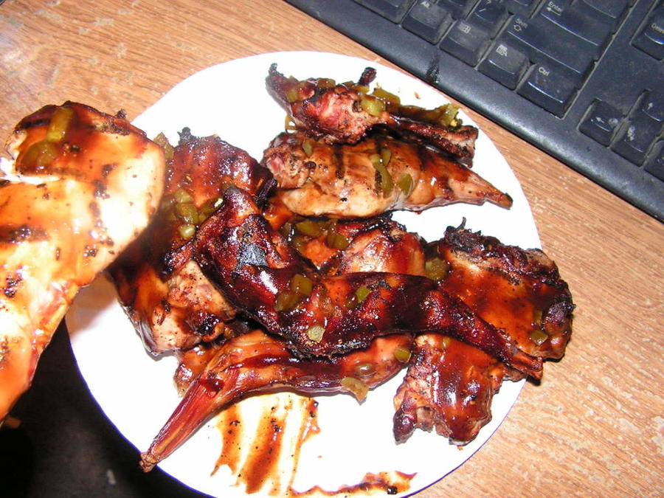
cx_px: 332
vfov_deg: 39.7
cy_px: 249
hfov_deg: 51.4
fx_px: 691
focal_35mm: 36
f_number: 3.2
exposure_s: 1/40
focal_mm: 6
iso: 200
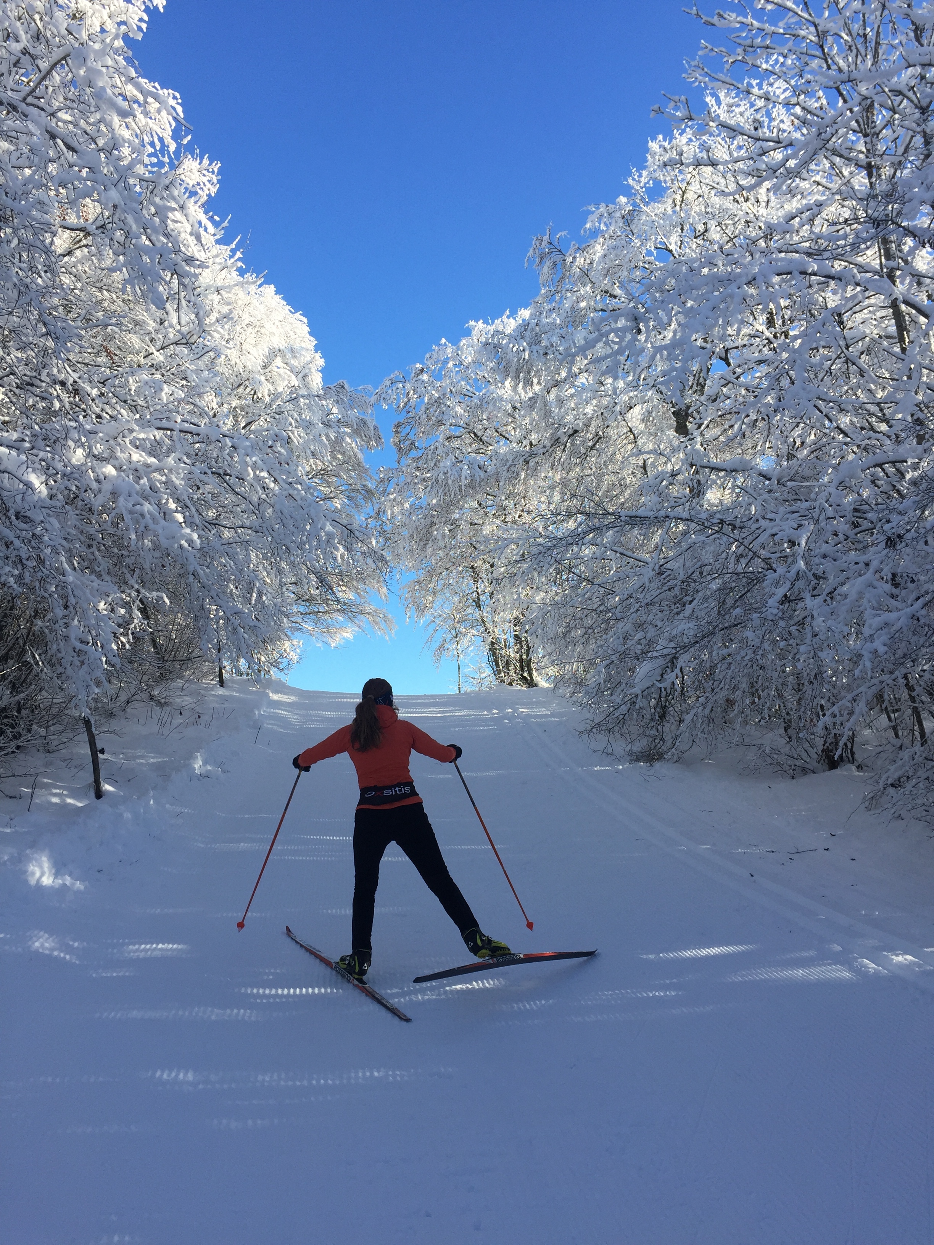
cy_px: 622
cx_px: 467
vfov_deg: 61.7
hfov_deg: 48.2
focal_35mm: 29
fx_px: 1043
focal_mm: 4.15
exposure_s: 1/1068
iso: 32
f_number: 2.2
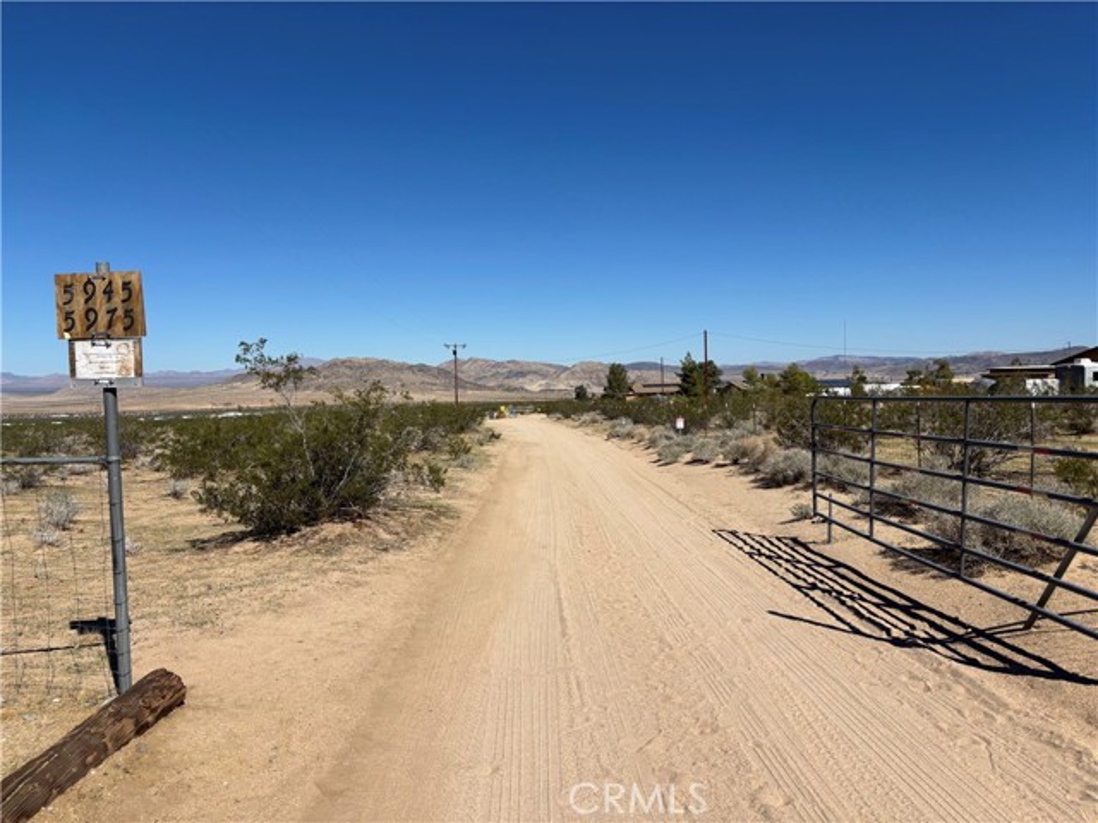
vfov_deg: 53.1
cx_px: 549
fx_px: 825
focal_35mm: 26
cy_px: 412
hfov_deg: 67.3
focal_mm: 5.96
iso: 50
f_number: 1.6
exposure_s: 1/7692
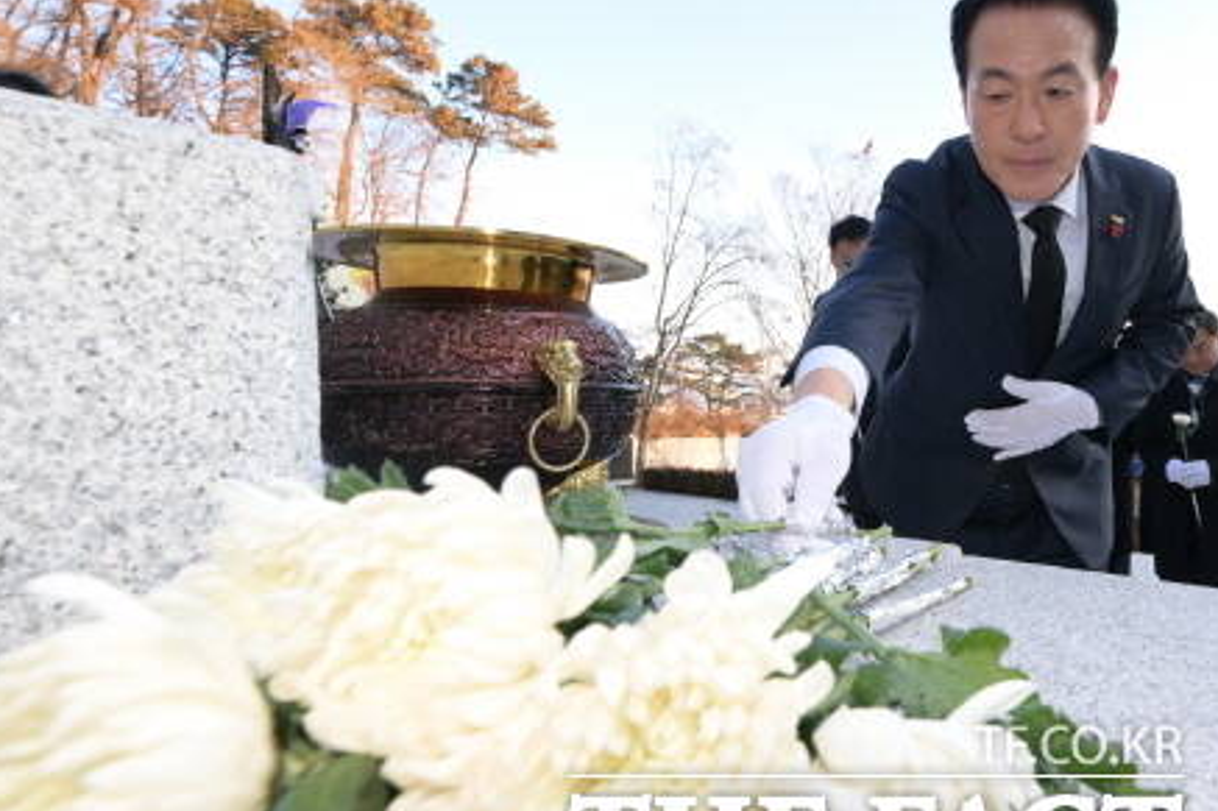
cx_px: 877
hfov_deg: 74.3
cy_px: 341
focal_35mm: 22
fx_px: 744
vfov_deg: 56.9
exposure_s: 1/160
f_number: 9
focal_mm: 15
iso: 1250
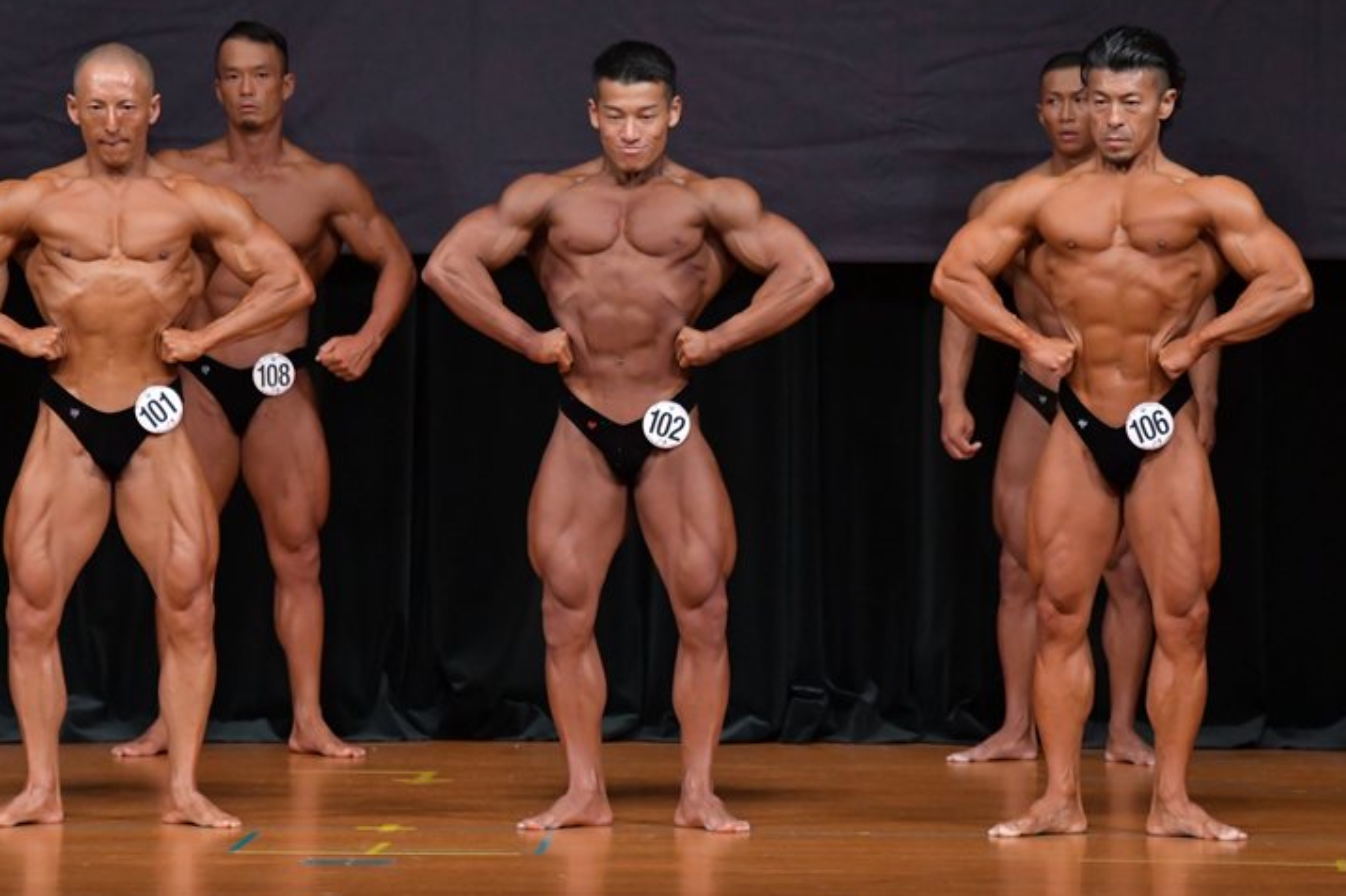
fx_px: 11547
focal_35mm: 309
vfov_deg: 4.4
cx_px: 681
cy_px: 437
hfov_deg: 6.7
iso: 4000
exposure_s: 1/400
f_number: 5.6
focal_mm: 190
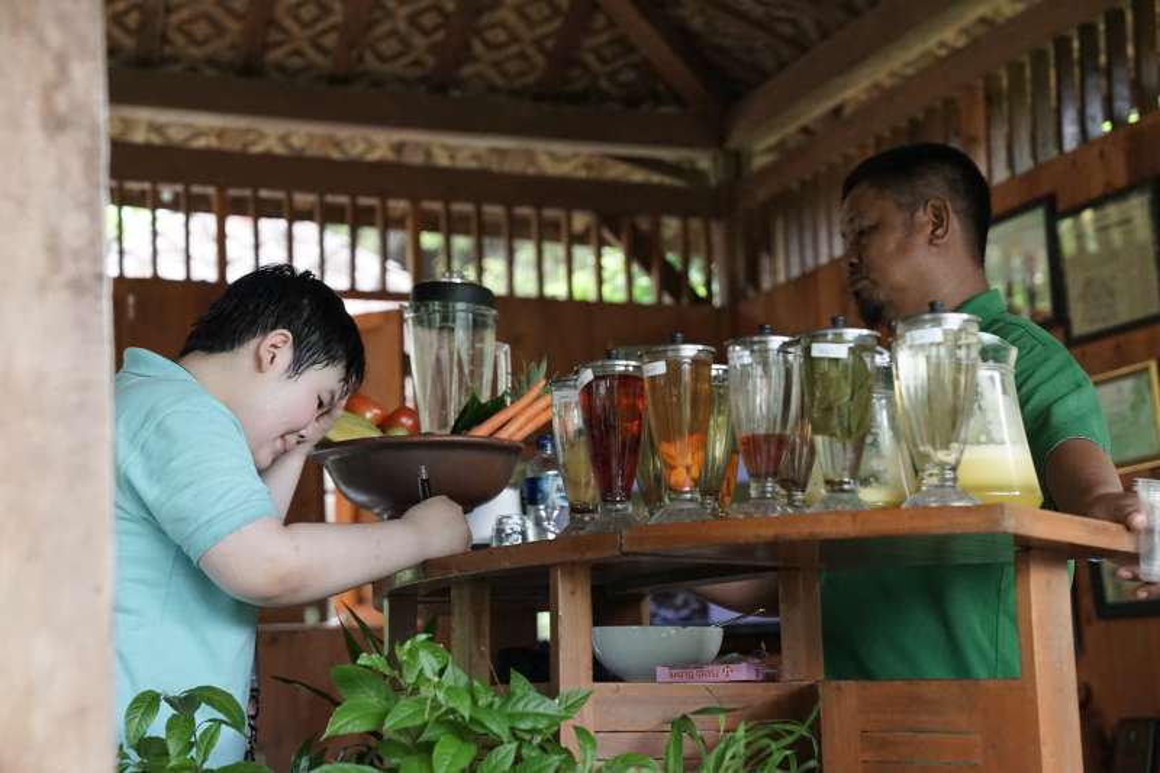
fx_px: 2255
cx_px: 580
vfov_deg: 19.4
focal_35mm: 70
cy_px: 386
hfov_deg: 28.8
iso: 5000
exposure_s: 1/125
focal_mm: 70
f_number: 4
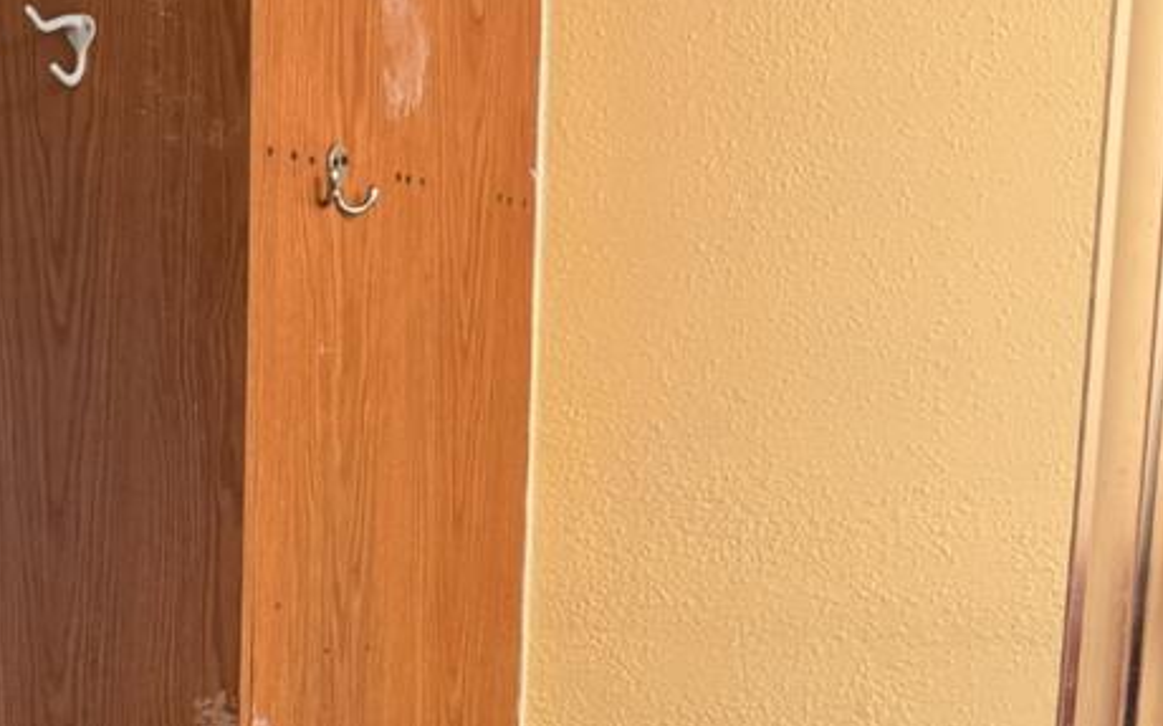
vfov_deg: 14.8
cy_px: 1021
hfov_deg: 24.3
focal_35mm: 83
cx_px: 128
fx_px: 2629
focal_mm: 6.76
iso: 200
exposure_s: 1/120
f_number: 1.78
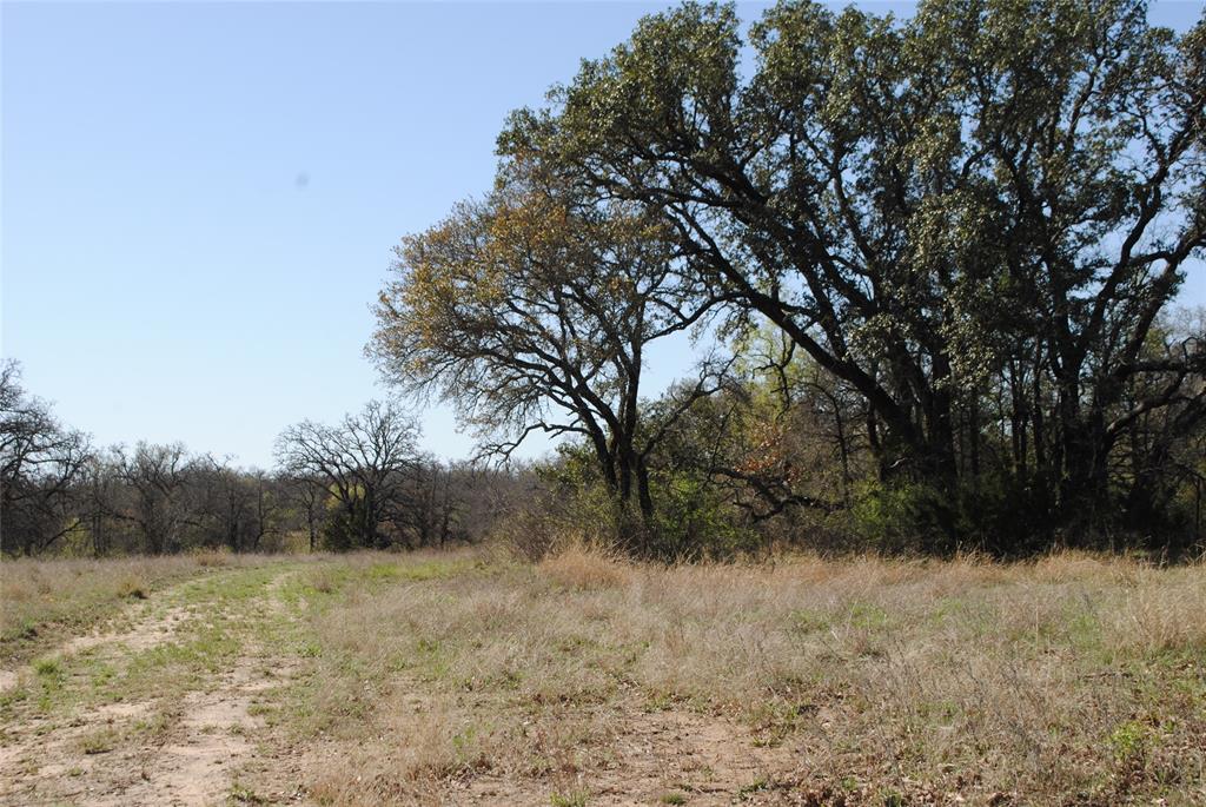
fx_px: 1610
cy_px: 404
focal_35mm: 48
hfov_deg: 41.1
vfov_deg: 28.1
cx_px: 603
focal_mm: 32
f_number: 9
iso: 100
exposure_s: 1/200
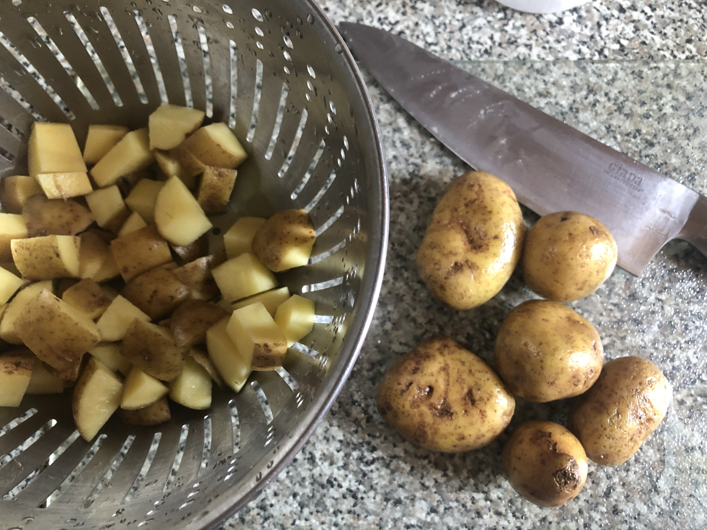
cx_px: 354
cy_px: 265
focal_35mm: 28
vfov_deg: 49.7
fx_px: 572
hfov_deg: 63.4
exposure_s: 1/13
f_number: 1.8
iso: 100
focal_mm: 3.99
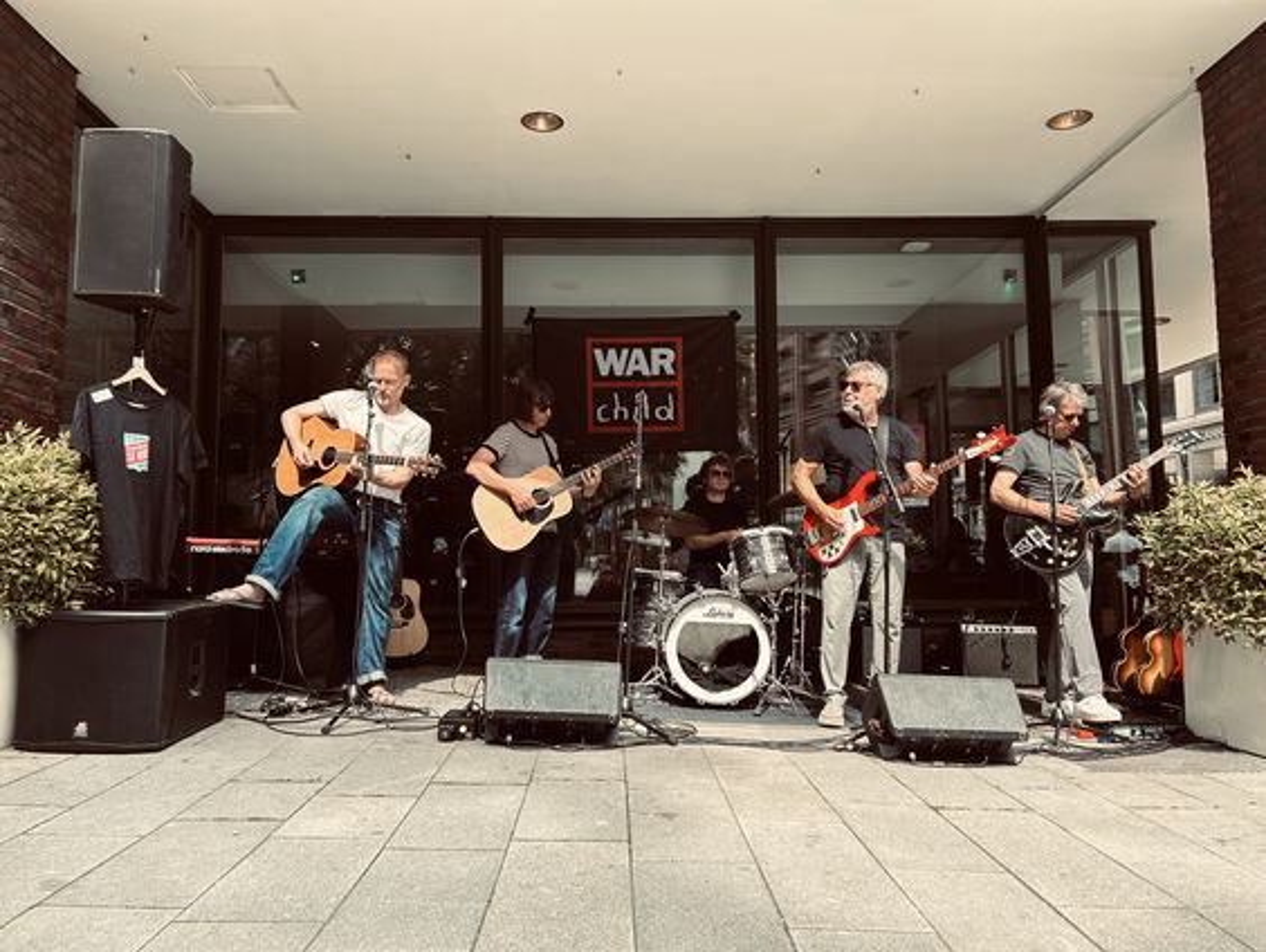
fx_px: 952
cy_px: 476
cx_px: 633
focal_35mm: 26
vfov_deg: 53.1
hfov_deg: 67.3
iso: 50
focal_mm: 5.7
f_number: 1.5
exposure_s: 1/401
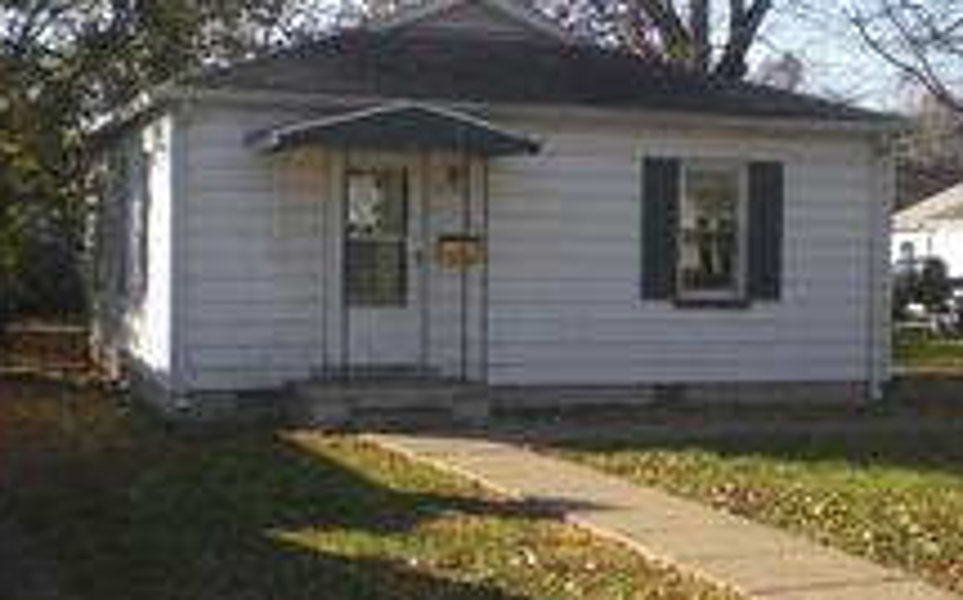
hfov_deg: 31.5
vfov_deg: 20.0
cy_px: 282
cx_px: 546
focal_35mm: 65
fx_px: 1705
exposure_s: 1/250
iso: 50
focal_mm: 6.3
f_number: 3.1
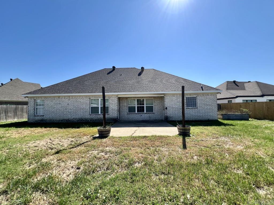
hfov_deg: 106.2
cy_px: 102
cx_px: 137
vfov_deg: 89.9
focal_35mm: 13
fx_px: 103
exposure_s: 1/1074
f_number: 1.8
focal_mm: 1.57
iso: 32
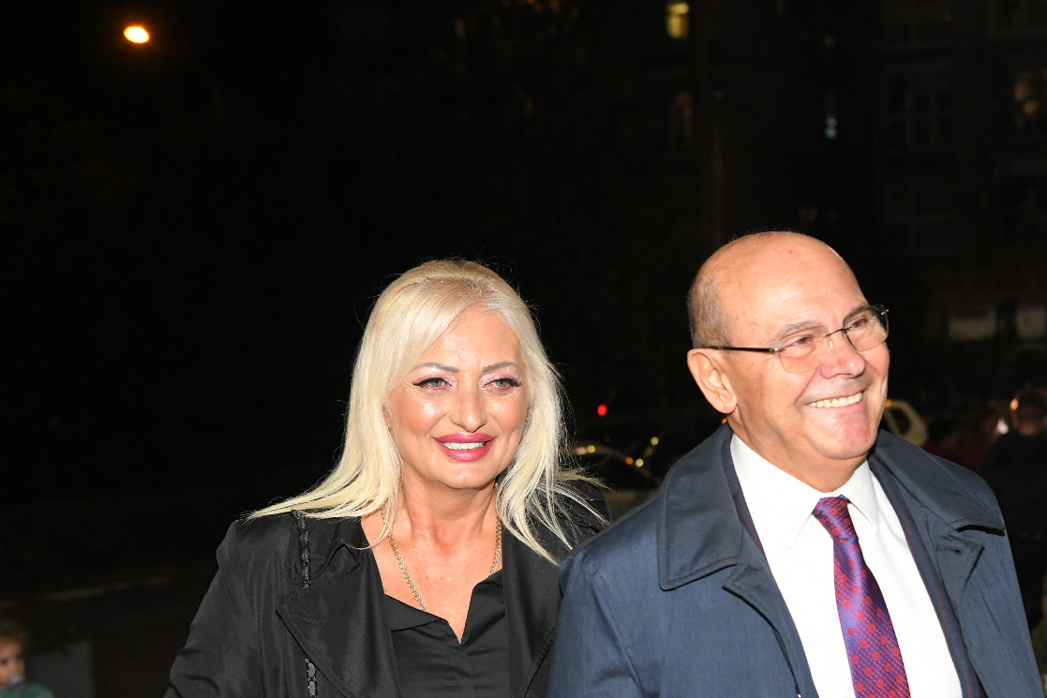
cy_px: 477
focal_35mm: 58
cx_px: 671
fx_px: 1687
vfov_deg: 23.3
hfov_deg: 34.3
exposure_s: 1/250
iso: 3200
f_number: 4
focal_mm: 40
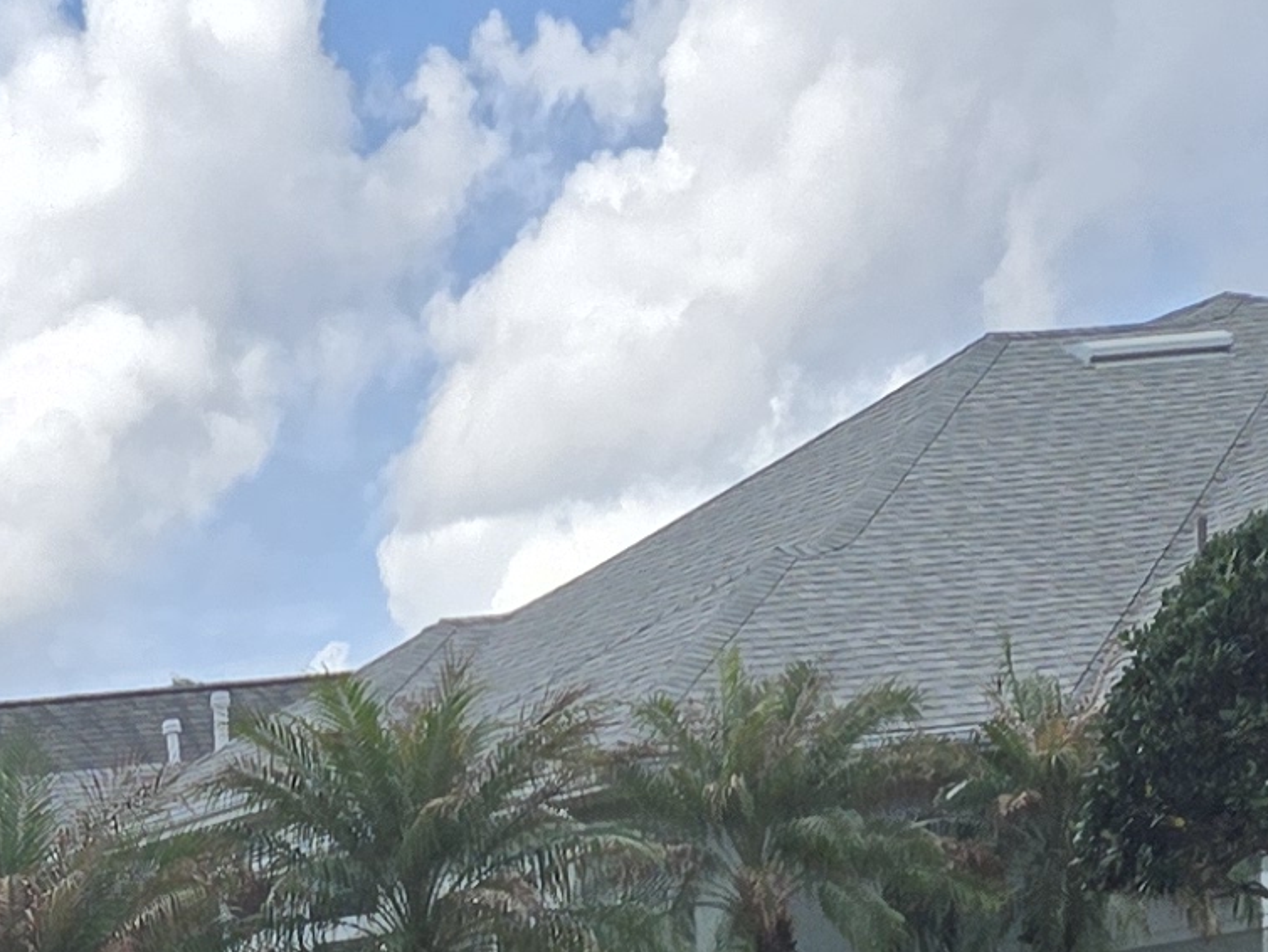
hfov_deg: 15.6
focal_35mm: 122
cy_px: 2405
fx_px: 4470
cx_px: -203
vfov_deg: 10.3
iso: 25
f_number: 1.8
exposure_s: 1/1418
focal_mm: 5.4
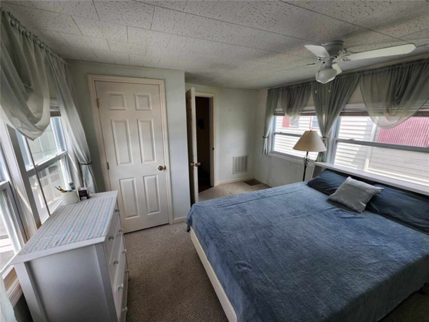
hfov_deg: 106.2
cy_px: 161
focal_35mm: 13
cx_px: 214
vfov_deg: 89.9
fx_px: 161
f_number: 2.2
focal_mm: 2.2
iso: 50
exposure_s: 1/169
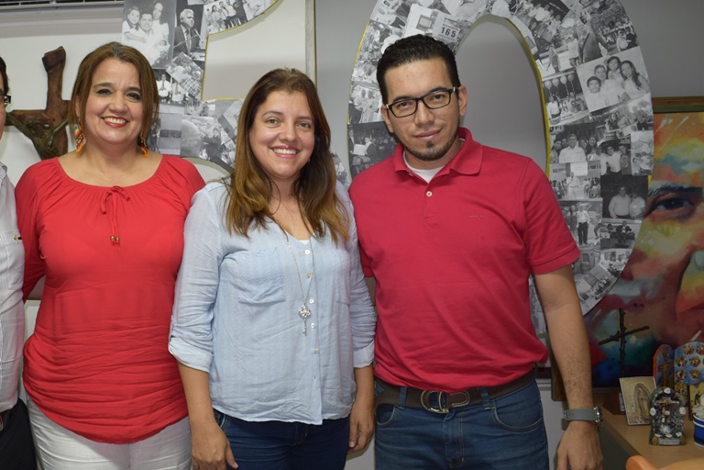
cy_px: 218
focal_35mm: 44
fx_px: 860
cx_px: 236
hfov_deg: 43.9
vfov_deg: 30.5
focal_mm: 22
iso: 400
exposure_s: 1/60
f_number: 3.8
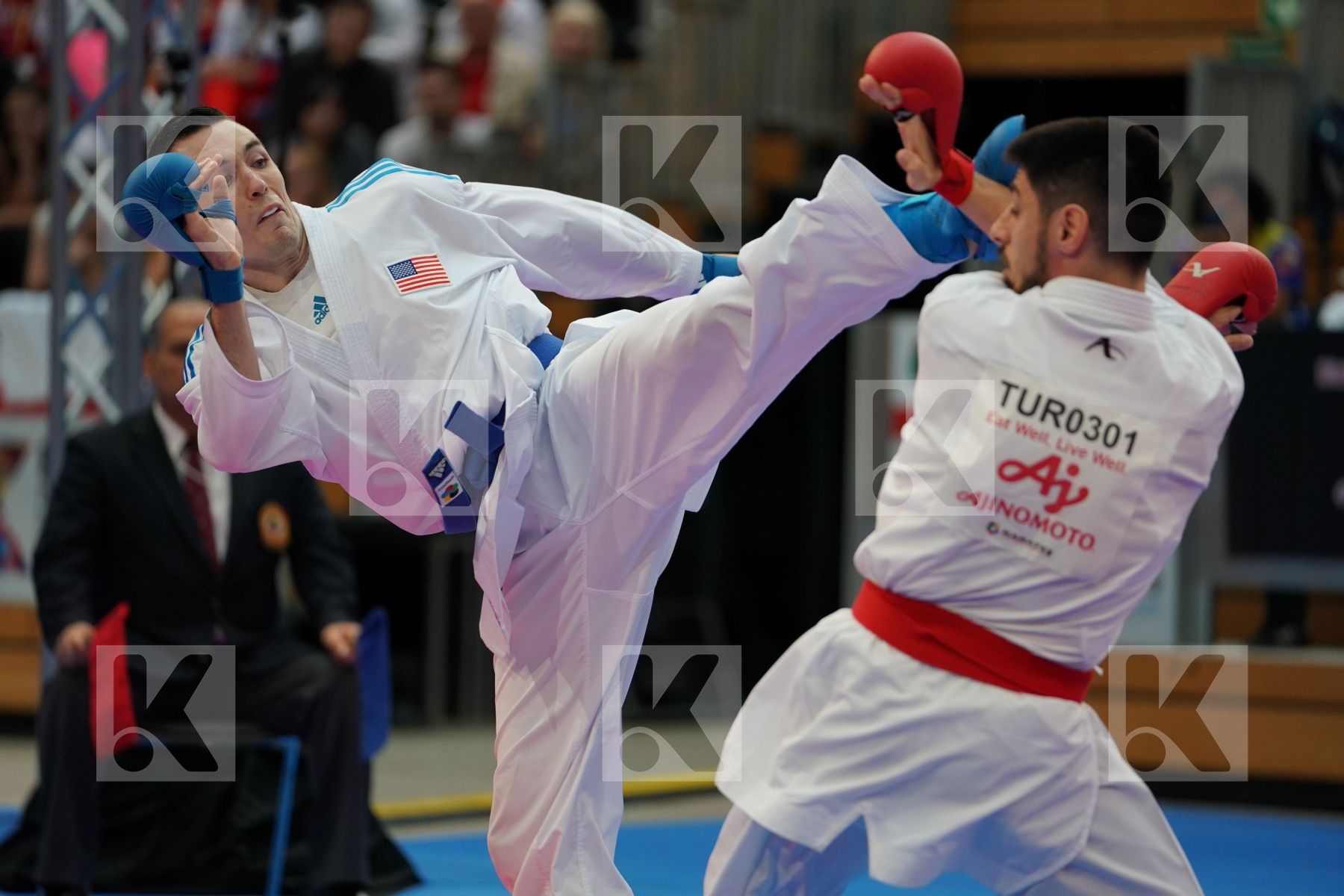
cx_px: 672
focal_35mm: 195
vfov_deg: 7.0
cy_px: 448
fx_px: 7279
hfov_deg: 10.5
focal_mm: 195
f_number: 2.8
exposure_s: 1/1000
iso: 1250
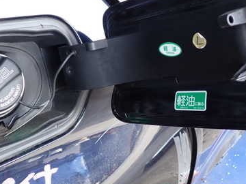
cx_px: 122
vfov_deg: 28.9
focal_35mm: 50
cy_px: 59
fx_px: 355
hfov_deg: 38.2
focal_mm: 5.4
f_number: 2.3
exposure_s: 1/60
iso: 125
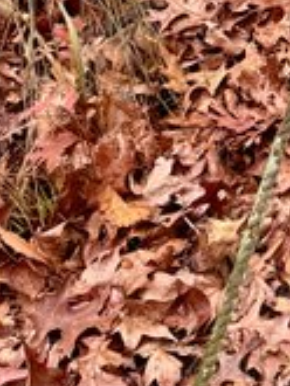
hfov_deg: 8.7
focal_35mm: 165
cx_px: 481
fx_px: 1841
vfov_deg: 9.5
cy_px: -764
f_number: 1.78
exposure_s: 1/197
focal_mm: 6.76
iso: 64
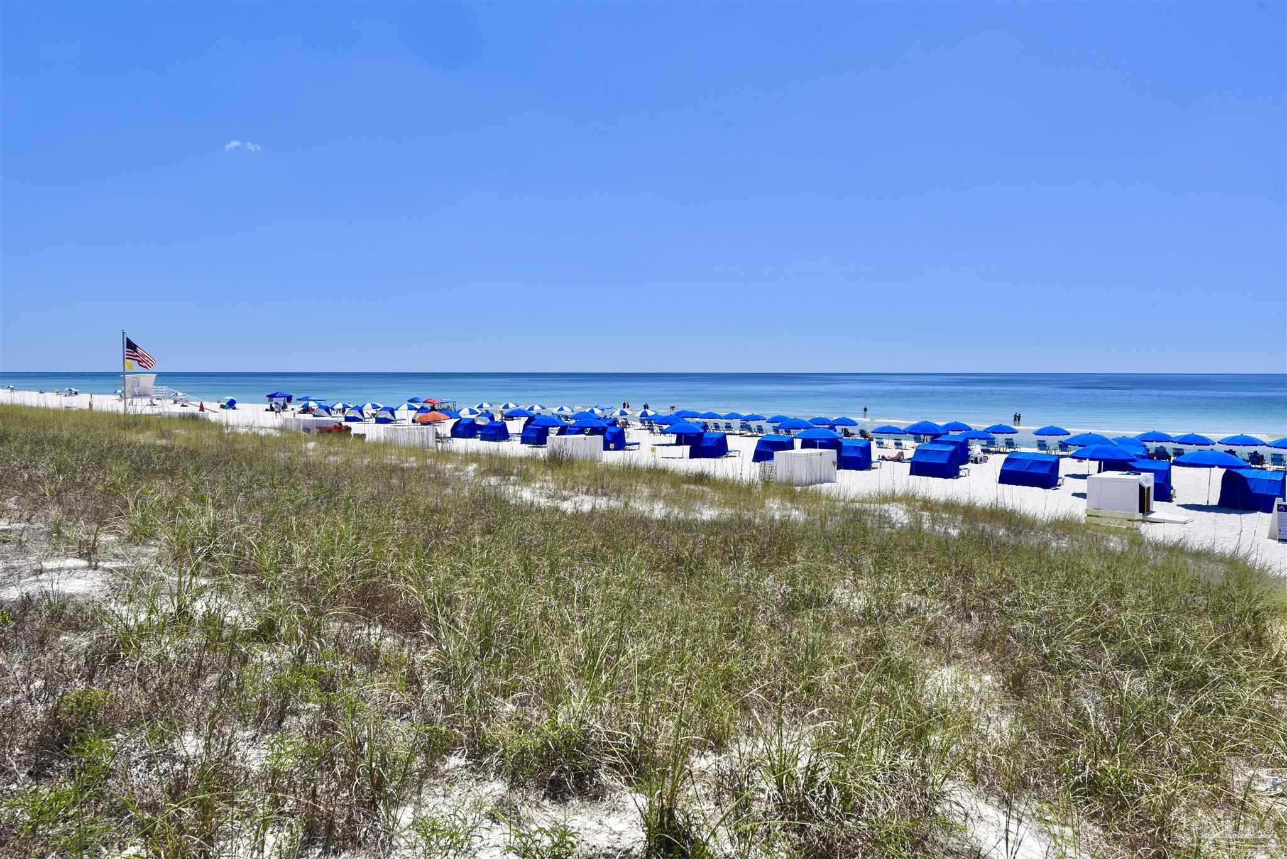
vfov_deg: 53.2
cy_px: 430
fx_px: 858
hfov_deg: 73.7
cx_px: 644
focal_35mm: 24
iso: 200
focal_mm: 24
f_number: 11
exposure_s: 1/500
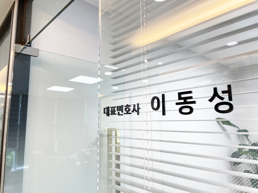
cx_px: 129
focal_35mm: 26
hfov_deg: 67.3
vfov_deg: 53.1
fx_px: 194
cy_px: 96
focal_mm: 4.2
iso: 125
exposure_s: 1/120
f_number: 1.6
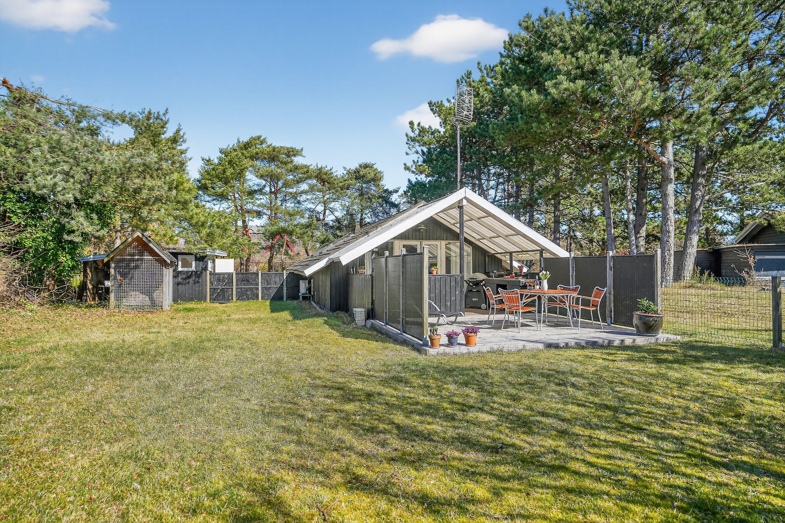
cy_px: 262
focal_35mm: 21
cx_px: 392
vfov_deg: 59.5
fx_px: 458
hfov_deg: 81.2
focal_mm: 21
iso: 400
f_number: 3.2
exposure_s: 1/1000
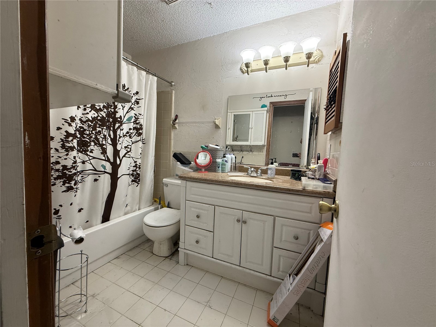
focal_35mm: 14
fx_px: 176
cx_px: 218
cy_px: 164
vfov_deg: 85.7
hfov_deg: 102.1
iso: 200
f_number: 2.2
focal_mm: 2.22
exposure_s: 1/60
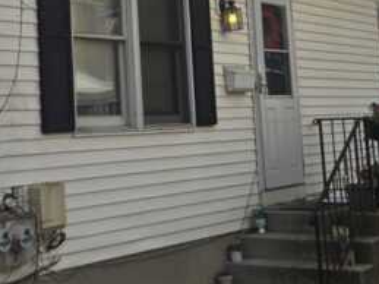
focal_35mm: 91
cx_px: 92
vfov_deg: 15.9
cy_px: -6
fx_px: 996
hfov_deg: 21.4
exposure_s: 1/2151
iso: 25
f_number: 1.8
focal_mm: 5.4
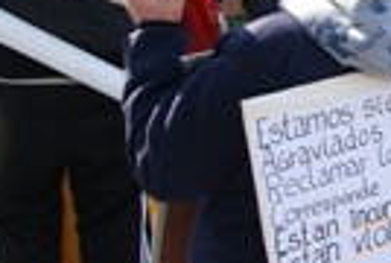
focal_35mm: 90
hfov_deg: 20.7
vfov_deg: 15.2
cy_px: 45
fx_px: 980
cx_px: 499
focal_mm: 18
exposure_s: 1/200
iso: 250
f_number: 7.1
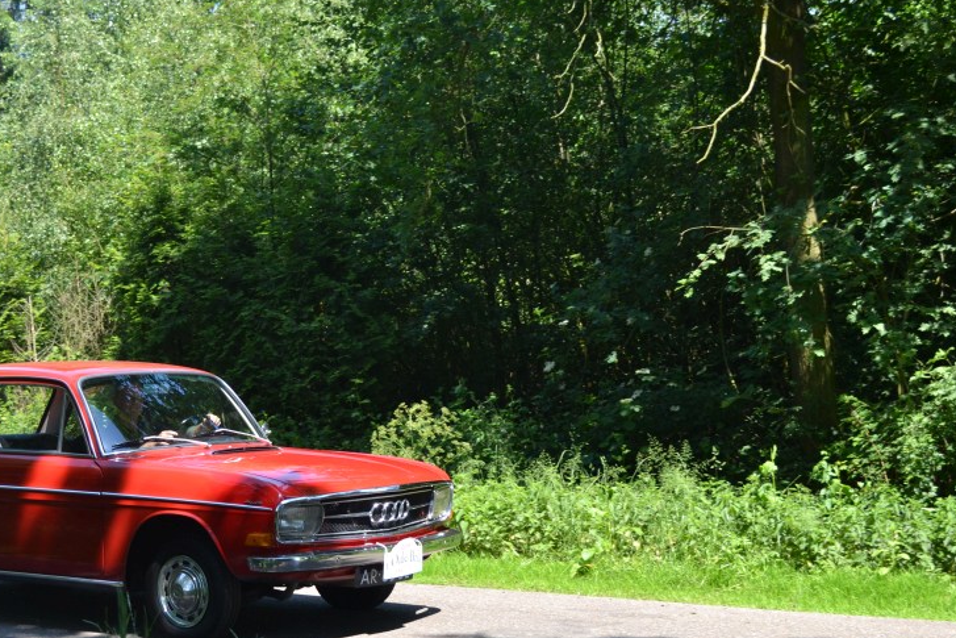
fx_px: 1753
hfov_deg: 30.4
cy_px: 381
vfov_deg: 20.6
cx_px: 346
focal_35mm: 66
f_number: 5.6
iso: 100
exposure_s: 1/125
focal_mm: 32
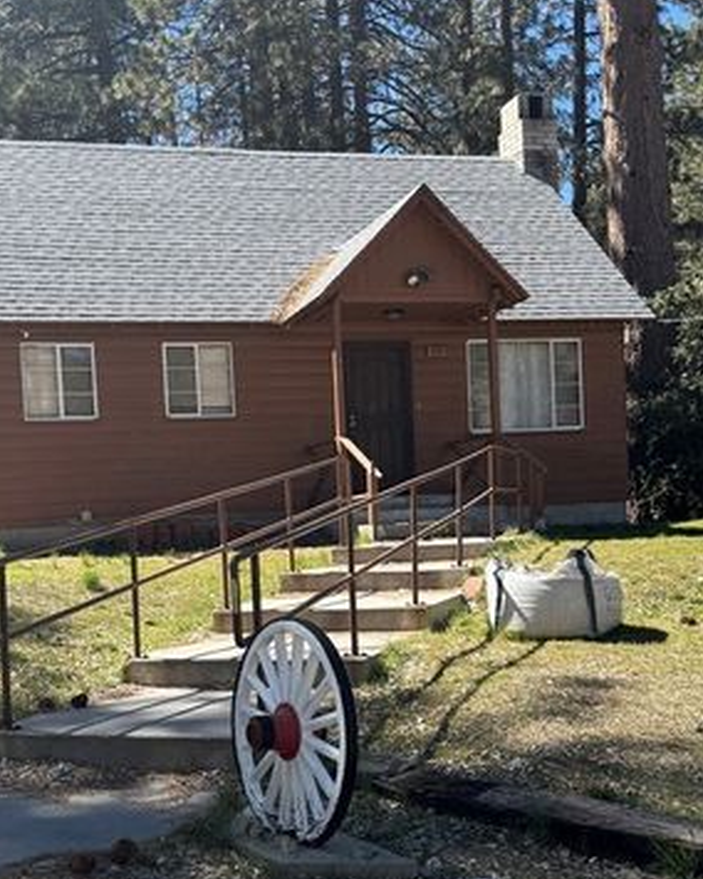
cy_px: 593
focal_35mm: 44
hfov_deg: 33.9
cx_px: 255
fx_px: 1144
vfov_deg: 41.4
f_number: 1.78
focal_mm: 6.76
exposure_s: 1/1923
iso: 80
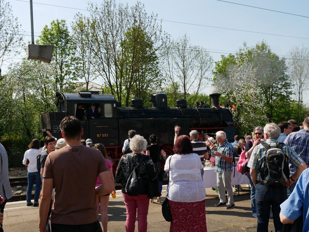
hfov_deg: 49.0
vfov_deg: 37.7
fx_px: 339
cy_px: 116
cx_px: 154
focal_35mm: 38
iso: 200
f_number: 6.3
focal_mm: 19
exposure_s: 1/500
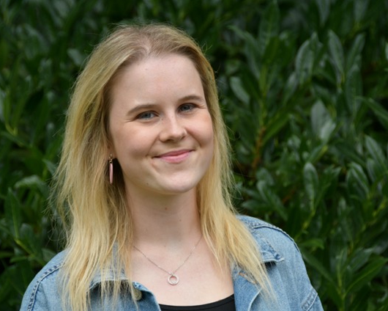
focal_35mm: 178
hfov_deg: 10.8
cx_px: 189
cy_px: 156
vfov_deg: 8.7
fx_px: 2044
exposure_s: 1/250
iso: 250
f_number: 5.6
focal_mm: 105
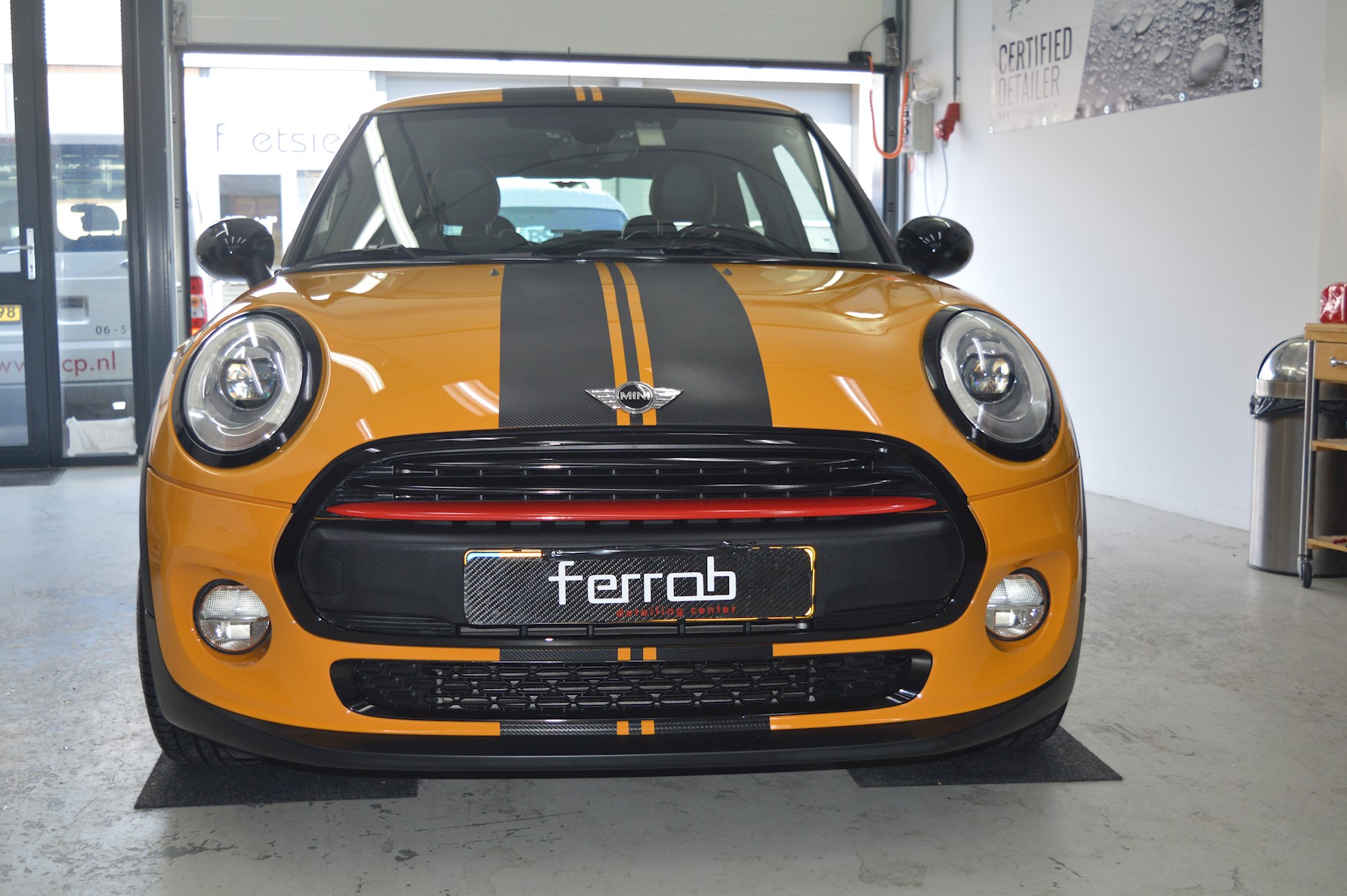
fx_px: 1570
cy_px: 463
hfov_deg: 46.4
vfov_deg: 31.8
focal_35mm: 42
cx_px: 623
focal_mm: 26
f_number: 4
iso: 320
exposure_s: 1/125
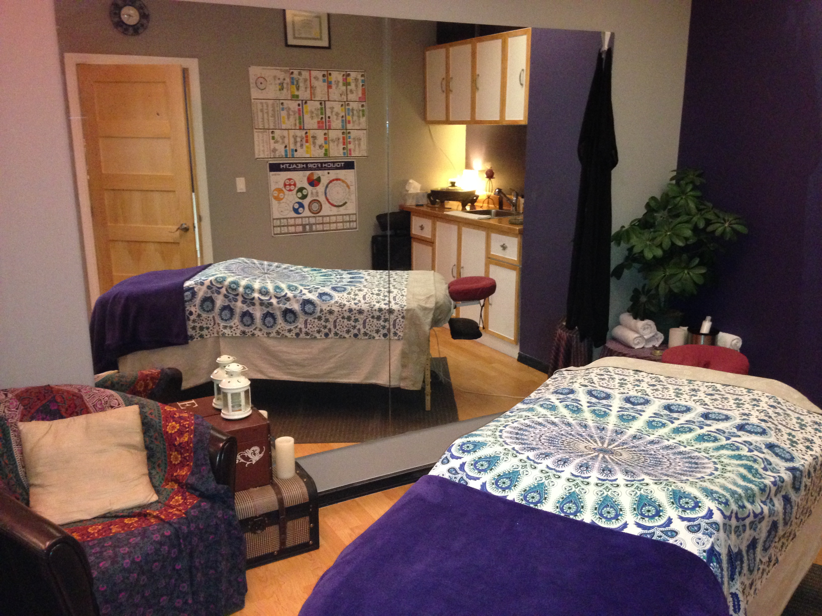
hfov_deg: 55.4
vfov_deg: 42.9
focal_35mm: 33
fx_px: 784
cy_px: 308
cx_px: 411
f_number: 2.4
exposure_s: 1/16
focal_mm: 4.12
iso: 500
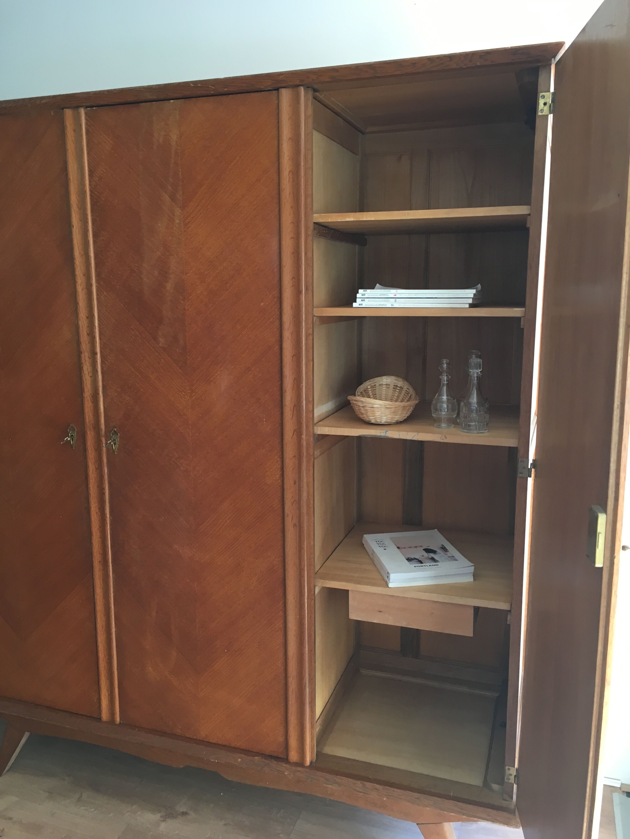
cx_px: 315
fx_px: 704
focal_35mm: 29
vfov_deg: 61.7
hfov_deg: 48.2
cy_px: 420
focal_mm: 4.15
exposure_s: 1/33
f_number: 2.2
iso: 80
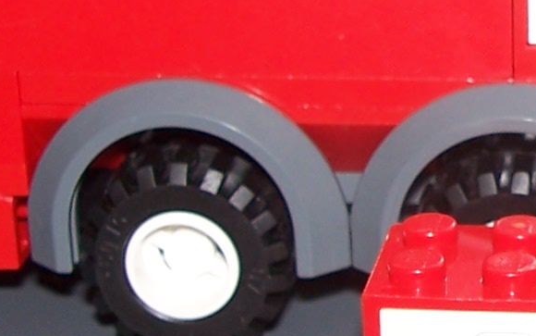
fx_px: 1914
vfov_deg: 10.0
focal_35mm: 131
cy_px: 132
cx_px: 683
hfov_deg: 15.2
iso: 80
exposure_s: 1/60
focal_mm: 6
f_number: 2.8
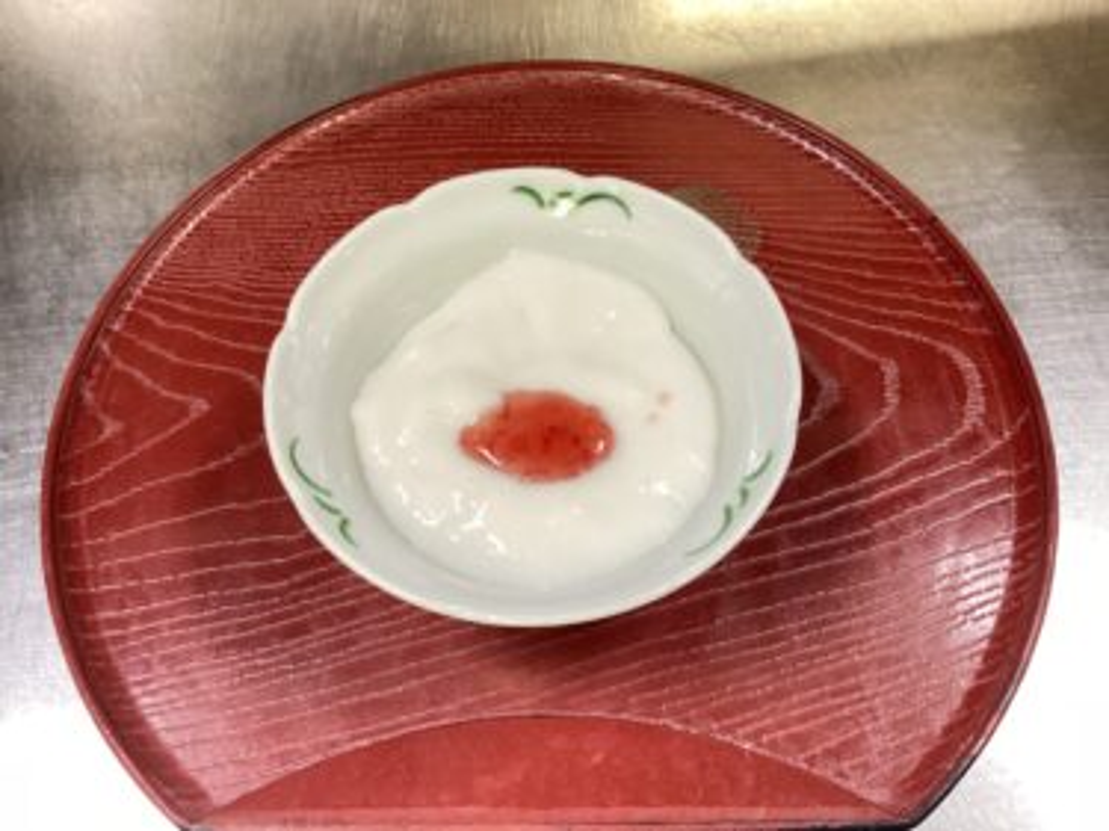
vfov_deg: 45.4
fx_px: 993
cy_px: 416
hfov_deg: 58.4
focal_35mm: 31
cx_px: 554
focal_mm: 3.3
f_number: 2.4
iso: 125
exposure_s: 1/60
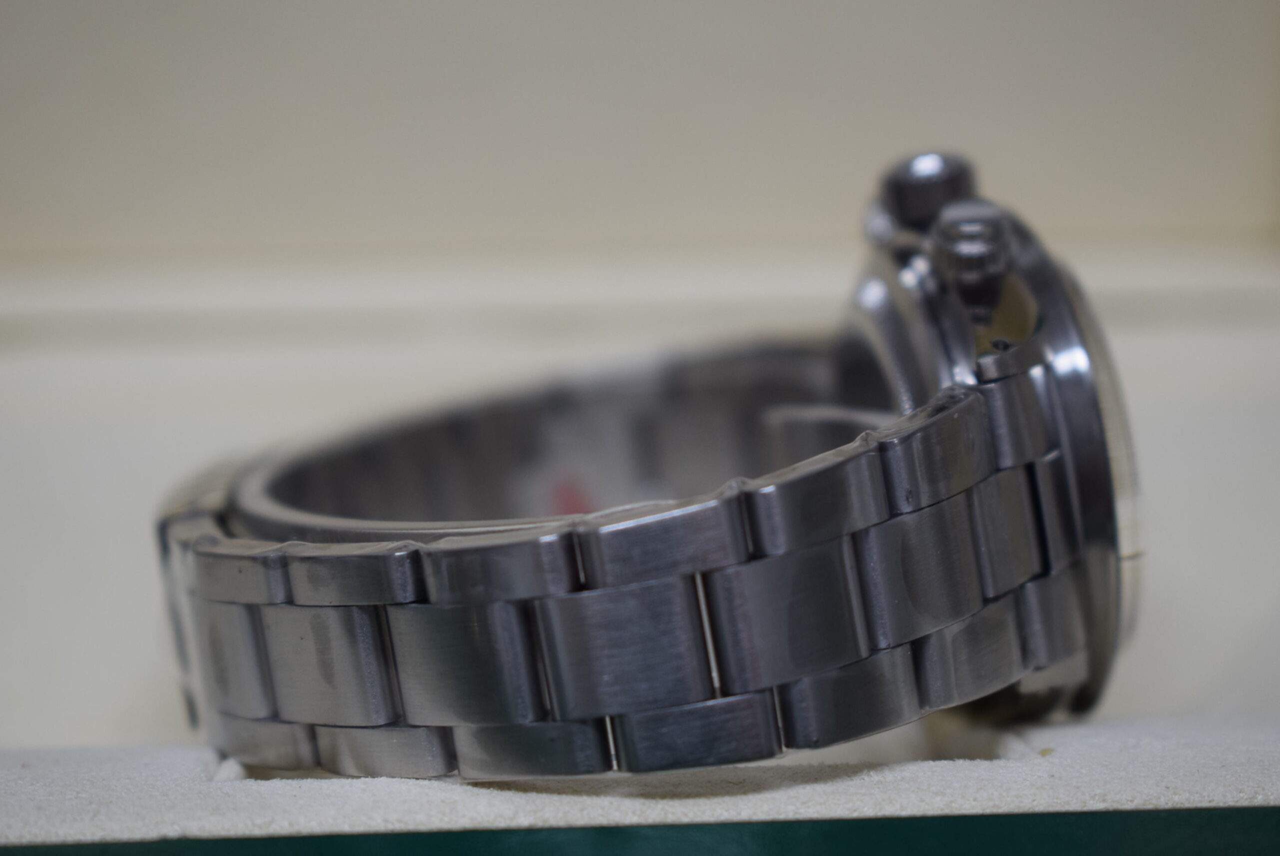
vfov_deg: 17.5
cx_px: 640
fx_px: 2775
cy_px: 428
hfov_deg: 26.0
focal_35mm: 78
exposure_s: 1/60
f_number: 5.6
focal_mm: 52
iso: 500
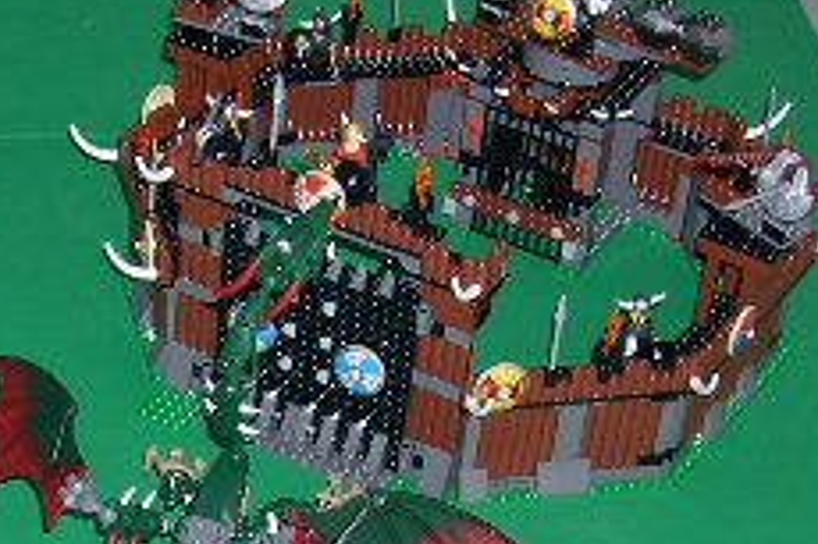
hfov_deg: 18.3
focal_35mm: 110
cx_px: 68
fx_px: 2498
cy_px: 690
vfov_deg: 12.1
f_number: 2.8
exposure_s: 1/60
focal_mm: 8
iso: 100
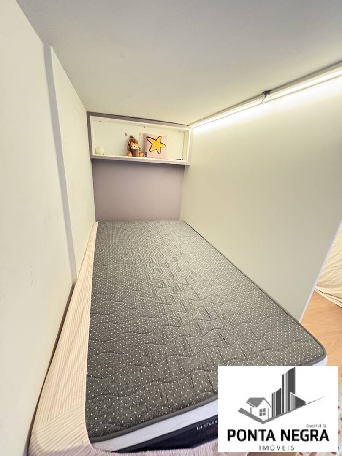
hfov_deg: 85.7
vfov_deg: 102.1
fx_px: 184
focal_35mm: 14
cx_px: 171
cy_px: 228
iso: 1000
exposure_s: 1/39
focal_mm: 2.22
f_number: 2.2
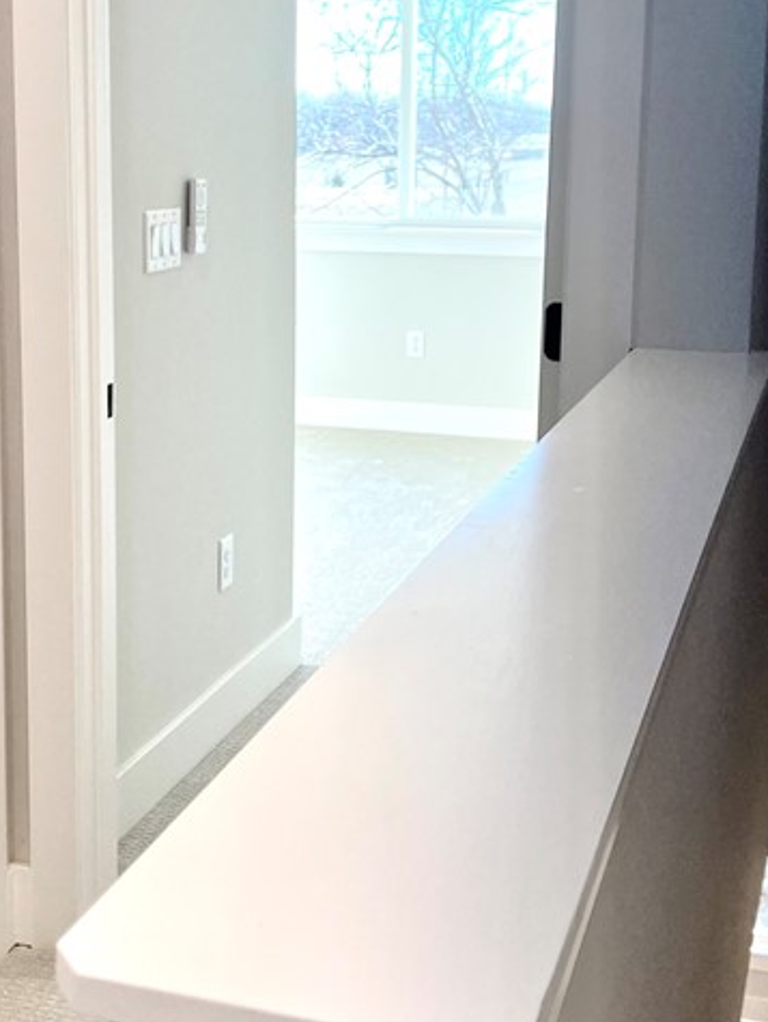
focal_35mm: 56
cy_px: 394
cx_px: 314
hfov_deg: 26.1
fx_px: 1654
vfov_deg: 34.2
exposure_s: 1/197
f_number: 1.5
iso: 40
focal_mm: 5.7
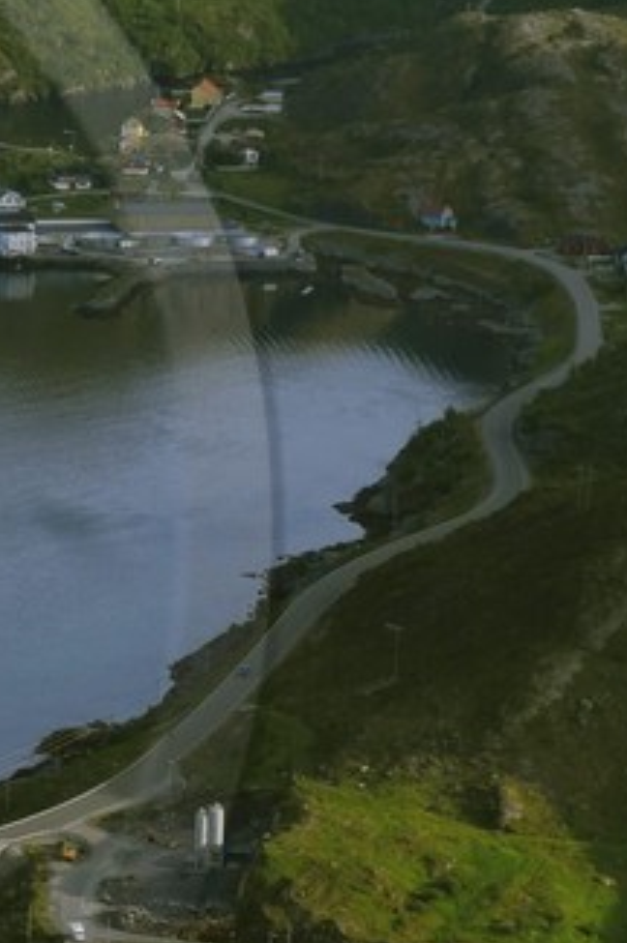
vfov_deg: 7.0
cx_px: -624
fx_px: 7723
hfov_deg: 4.6
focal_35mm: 295
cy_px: 534
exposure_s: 1/800
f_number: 3.5
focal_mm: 40
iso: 100
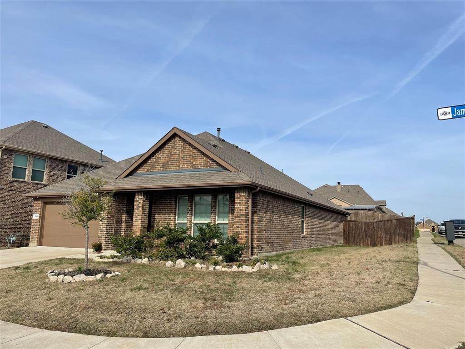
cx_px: 232
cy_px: 174
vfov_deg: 53.1
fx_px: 349
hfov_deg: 67.3
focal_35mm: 26
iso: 32
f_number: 1.6
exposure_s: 1/4464
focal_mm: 4.2
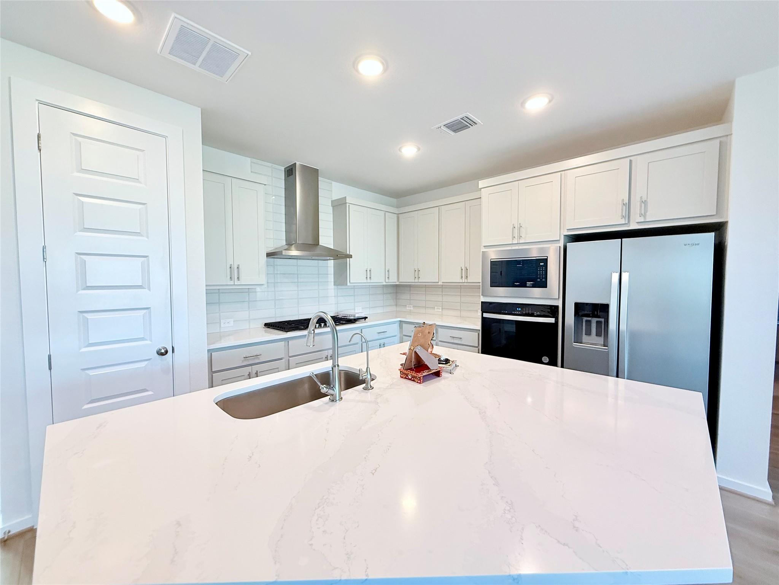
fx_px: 315
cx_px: 390
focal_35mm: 14
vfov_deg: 85.7
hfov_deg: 102.1
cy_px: 292
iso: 200
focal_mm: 2.22
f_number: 2.2
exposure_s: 1/120
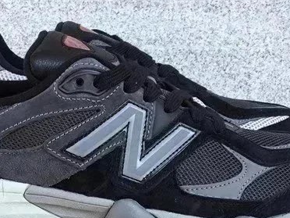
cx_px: 114
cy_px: 222
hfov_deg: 25.9
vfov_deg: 19.1
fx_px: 628
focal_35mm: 75
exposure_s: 1/167
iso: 25
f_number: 2.4
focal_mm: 3.3
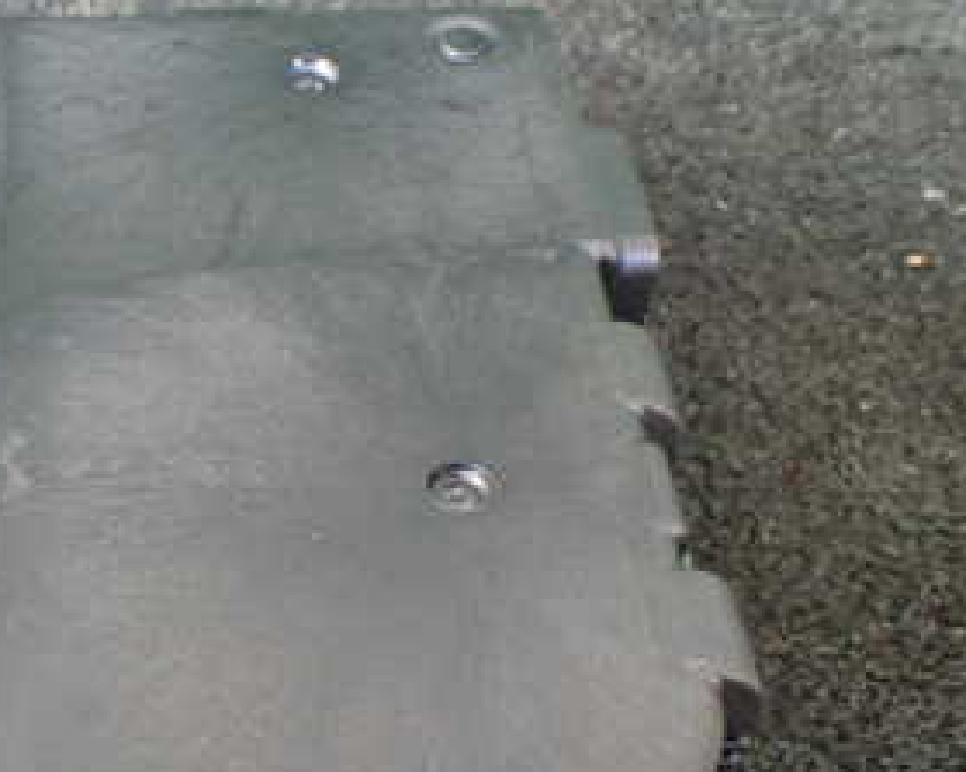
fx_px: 1801
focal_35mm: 63
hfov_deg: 28.2
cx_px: -7
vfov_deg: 24.1
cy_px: 492
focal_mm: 5.4
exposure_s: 1/60
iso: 800
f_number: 2.3
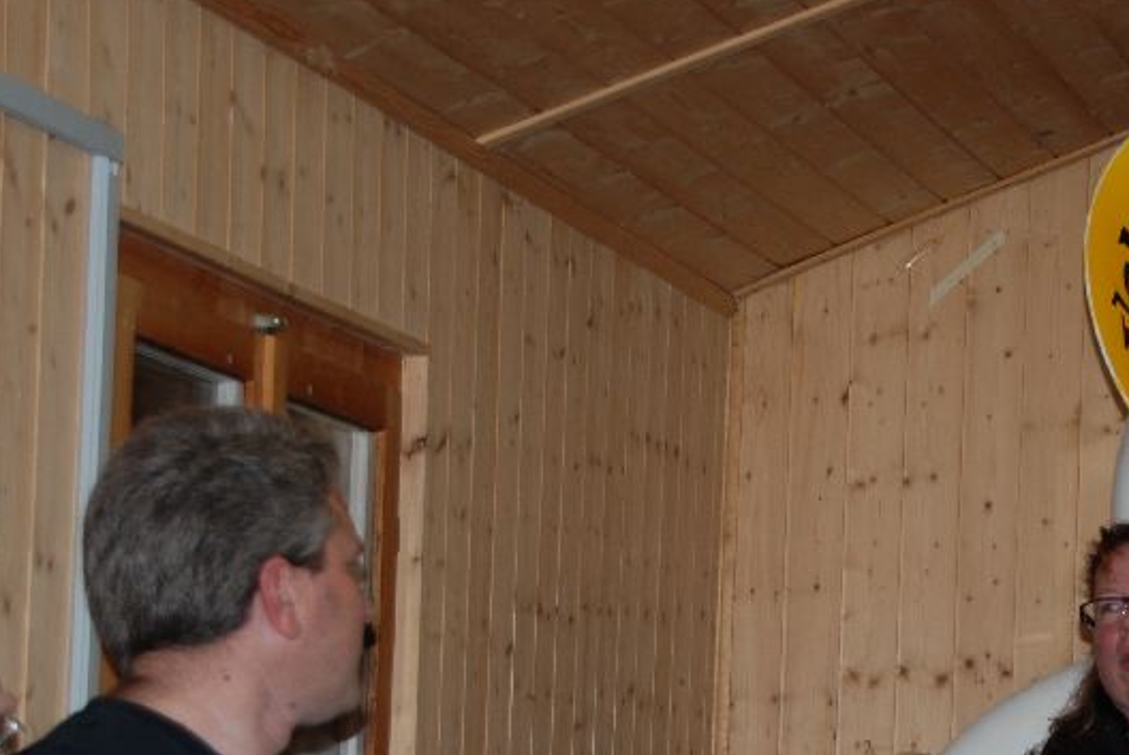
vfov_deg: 10.7
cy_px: 668
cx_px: 911
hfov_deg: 15.9
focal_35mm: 128
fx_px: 4017
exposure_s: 1/60
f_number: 4.8
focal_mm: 44
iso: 200
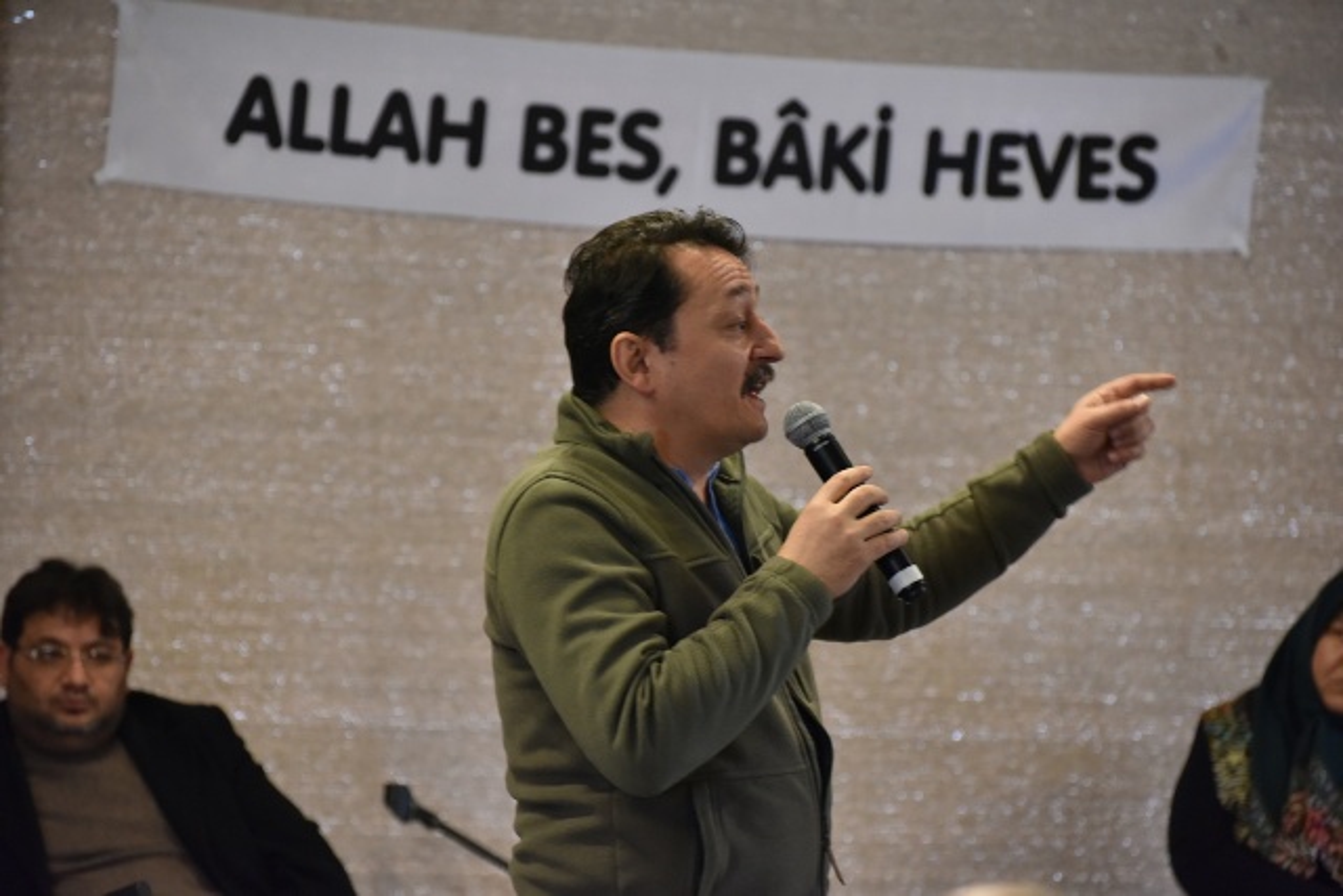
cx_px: 672
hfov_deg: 14.7
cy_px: 448
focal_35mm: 140
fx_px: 5224
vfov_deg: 9.8
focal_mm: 140
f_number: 4.8
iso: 2500
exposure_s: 1/80
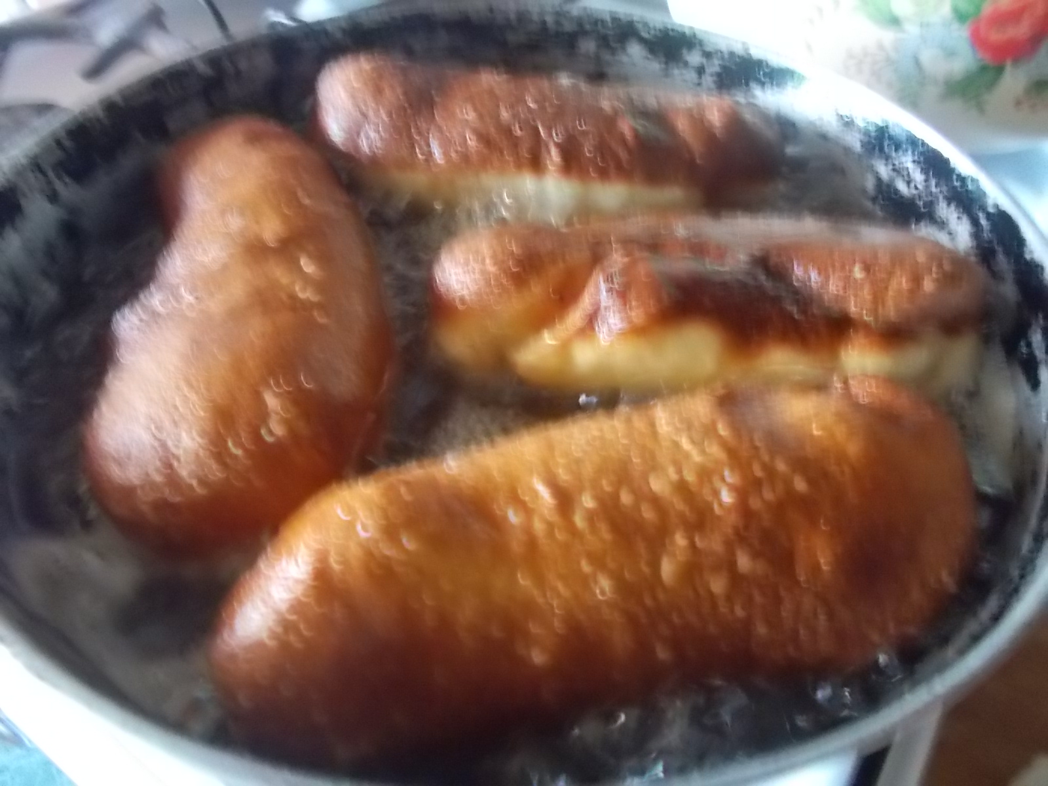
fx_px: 787
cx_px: 524
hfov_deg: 67.3
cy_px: 393
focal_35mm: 26
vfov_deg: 53.1
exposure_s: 1/4
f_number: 3.2
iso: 800
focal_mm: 4.6
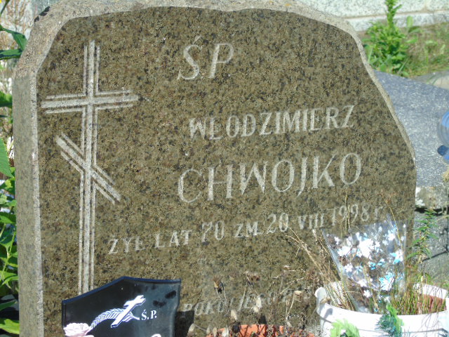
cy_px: 168
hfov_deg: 13.9
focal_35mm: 142
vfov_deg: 10.4
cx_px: 224
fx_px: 1842
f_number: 4.7
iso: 80
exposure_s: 1/250
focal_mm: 25
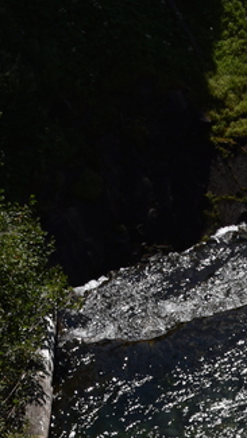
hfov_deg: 9.0
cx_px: 329
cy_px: 765
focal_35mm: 132
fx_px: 1536
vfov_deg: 14.5
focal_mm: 32
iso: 100
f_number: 10
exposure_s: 1/400
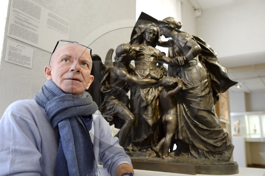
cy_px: 88
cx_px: 132
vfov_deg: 41.0
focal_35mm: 32
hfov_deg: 58.8
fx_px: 235
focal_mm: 32
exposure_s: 1/13
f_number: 5.6
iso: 800
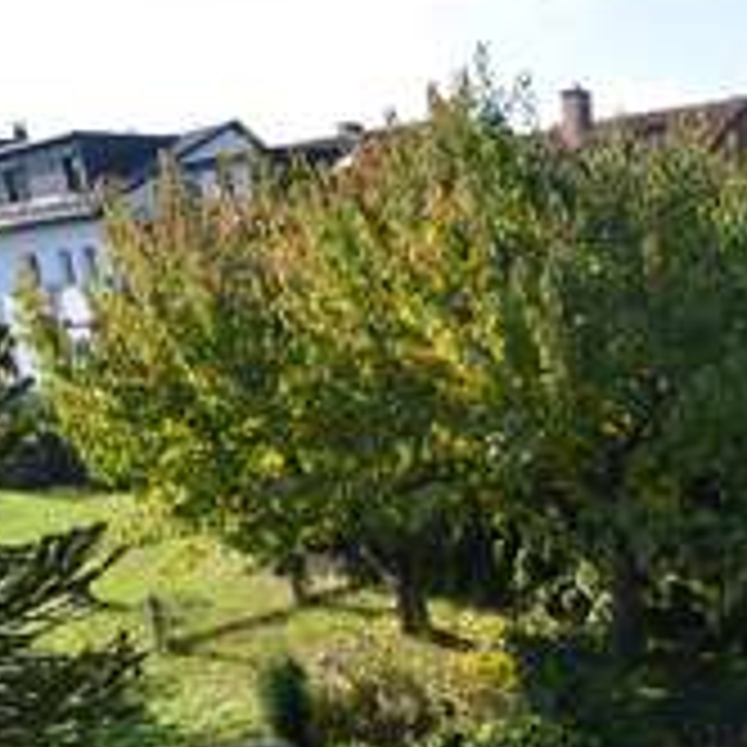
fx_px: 952
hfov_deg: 38.8
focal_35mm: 39
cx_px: 716
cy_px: 621
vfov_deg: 40.7
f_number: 6.7
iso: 100
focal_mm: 10
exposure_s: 1/180
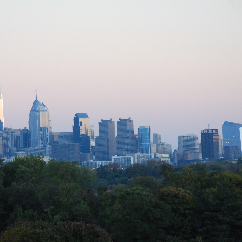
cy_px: 121
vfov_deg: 8.7
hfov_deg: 8.7
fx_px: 1587
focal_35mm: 201
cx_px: 99
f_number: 6.3
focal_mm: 105
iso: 1600
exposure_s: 1/125
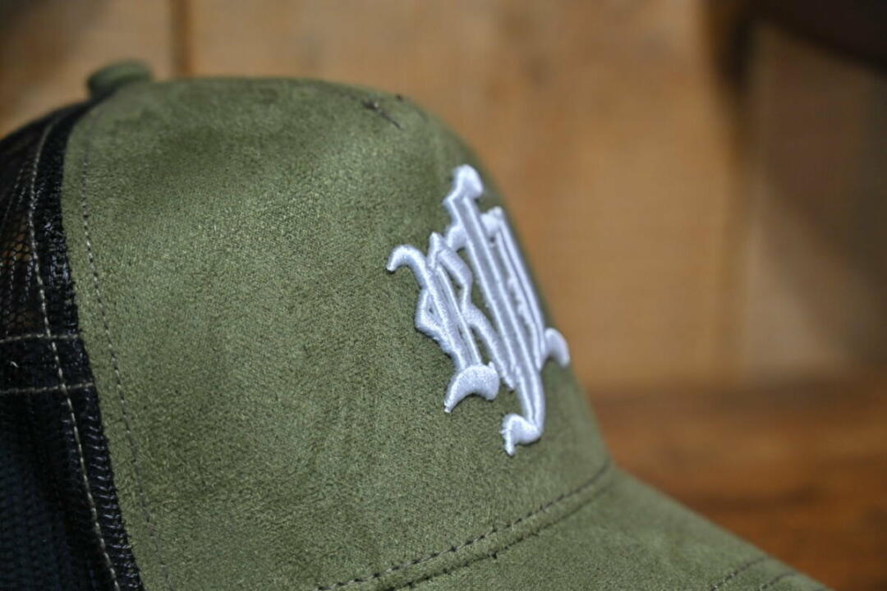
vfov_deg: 19.5
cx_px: 444
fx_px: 1725
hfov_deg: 28.8
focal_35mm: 70
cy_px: 296
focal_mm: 70
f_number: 4
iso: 1000
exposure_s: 1/80
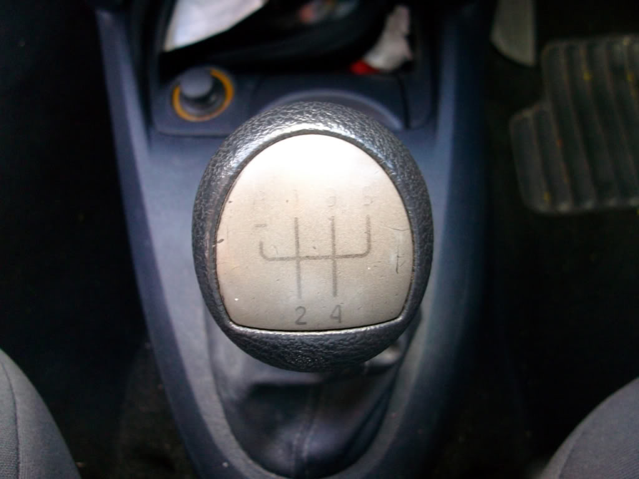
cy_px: 240
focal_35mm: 32
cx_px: 320
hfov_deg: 56.8
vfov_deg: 44.2
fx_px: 591
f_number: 2.9
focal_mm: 5.7
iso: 200
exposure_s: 1/20
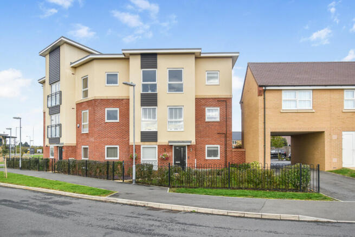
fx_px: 296
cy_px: 118
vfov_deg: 43.6
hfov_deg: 61.9
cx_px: 178
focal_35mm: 30
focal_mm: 20
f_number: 7.1
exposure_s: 1/250
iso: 200
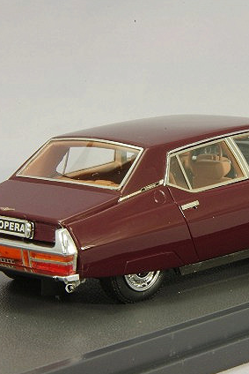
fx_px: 1752
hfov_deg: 8.1
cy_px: 187
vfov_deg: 12.2
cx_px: 185
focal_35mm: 169
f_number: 32
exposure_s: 1
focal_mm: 75
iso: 400
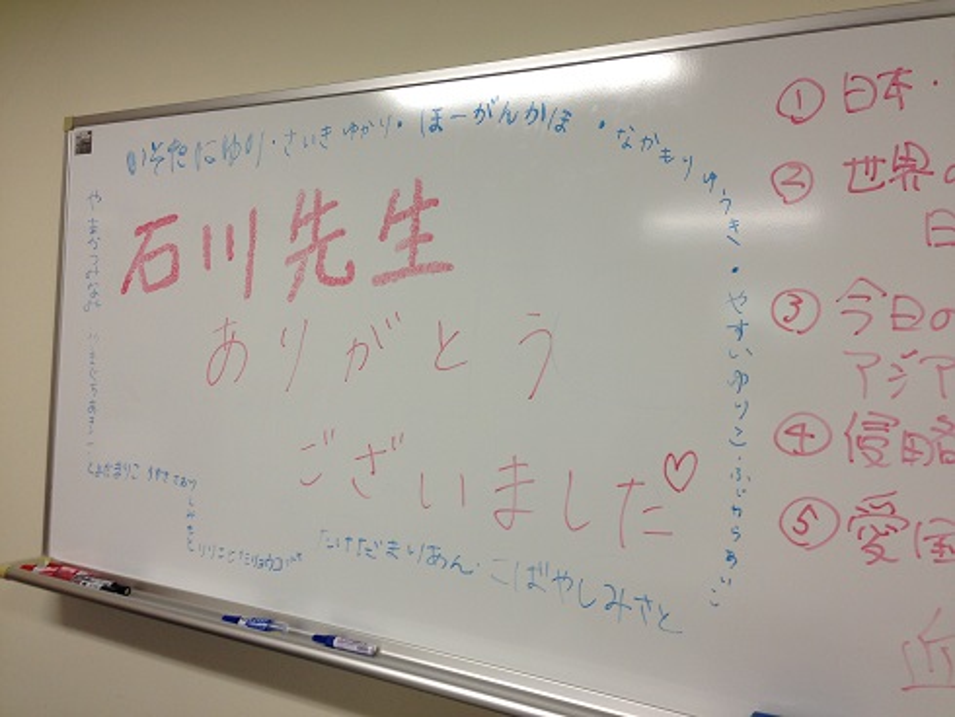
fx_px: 911
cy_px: 358
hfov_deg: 55.3
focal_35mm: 33
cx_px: 478
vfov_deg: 43.0
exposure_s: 1/20
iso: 50
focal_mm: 4.12
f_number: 2.4
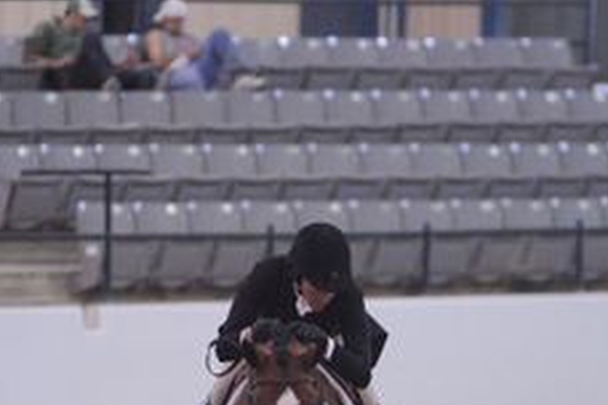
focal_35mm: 562
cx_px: 256
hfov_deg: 3.7
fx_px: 9491
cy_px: 370
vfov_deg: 2.4
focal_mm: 200
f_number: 2.8
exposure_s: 1/400
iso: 5000
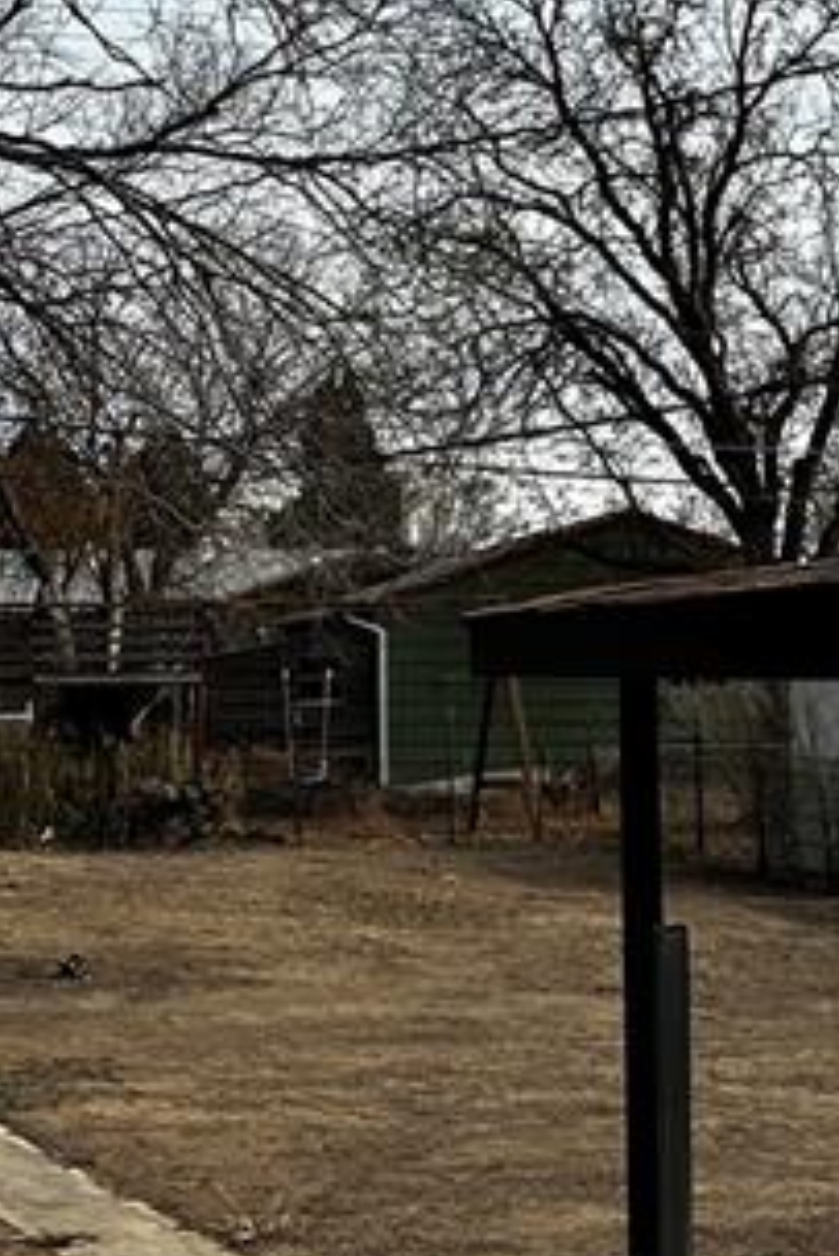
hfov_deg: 16.3
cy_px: 324
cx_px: 389
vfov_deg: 23.9
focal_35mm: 84
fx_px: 2933
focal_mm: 6.86
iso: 80
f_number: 1.78
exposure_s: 1/6211
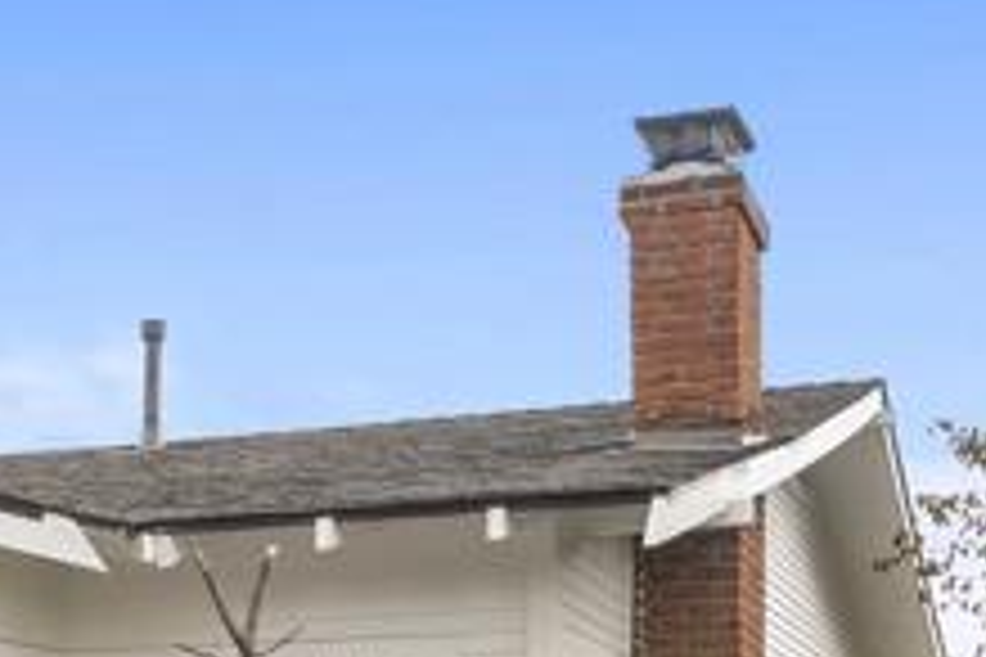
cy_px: 776
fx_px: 2246
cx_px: -14
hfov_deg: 23.6
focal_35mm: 82
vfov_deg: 16.0
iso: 500
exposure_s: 1/200
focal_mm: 28
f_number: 8
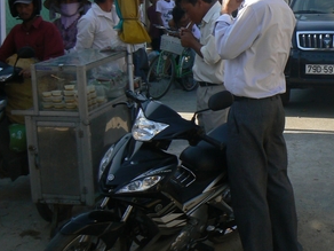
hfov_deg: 25.7
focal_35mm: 74
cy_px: 71
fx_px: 714
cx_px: 285
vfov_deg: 19.8
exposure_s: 1/400
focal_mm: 6
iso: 80
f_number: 5.6
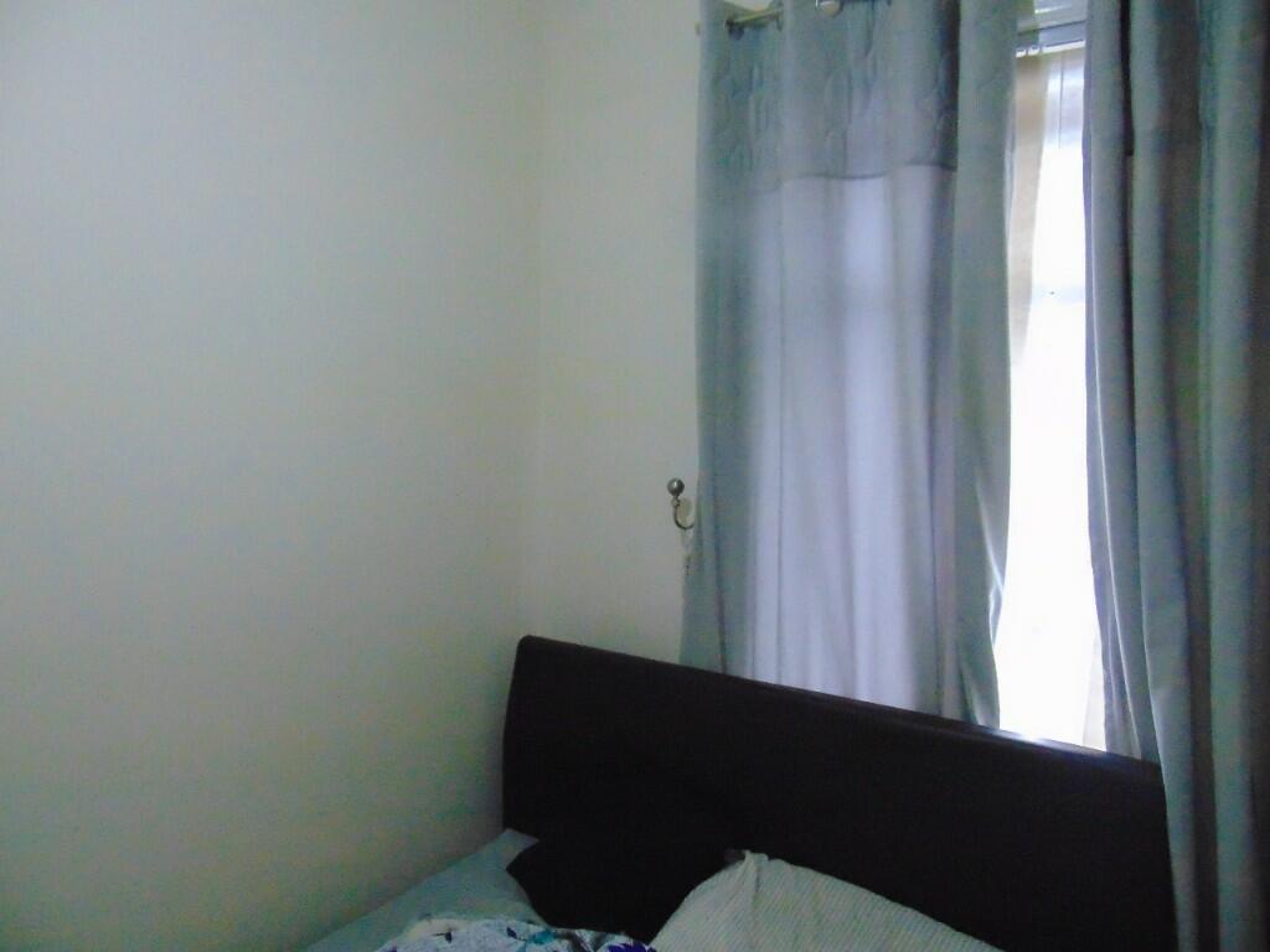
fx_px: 917
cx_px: 635
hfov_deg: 69.4
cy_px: 476
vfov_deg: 54.9
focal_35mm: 25
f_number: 3
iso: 800
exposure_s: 1/80
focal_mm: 4.5
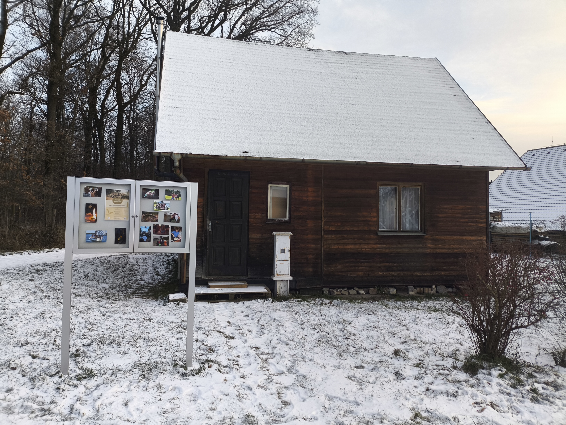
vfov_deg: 54.9
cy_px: 212
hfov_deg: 69.4
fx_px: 409
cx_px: 283
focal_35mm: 25
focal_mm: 4.71
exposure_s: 1/103
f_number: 1.7
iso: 50
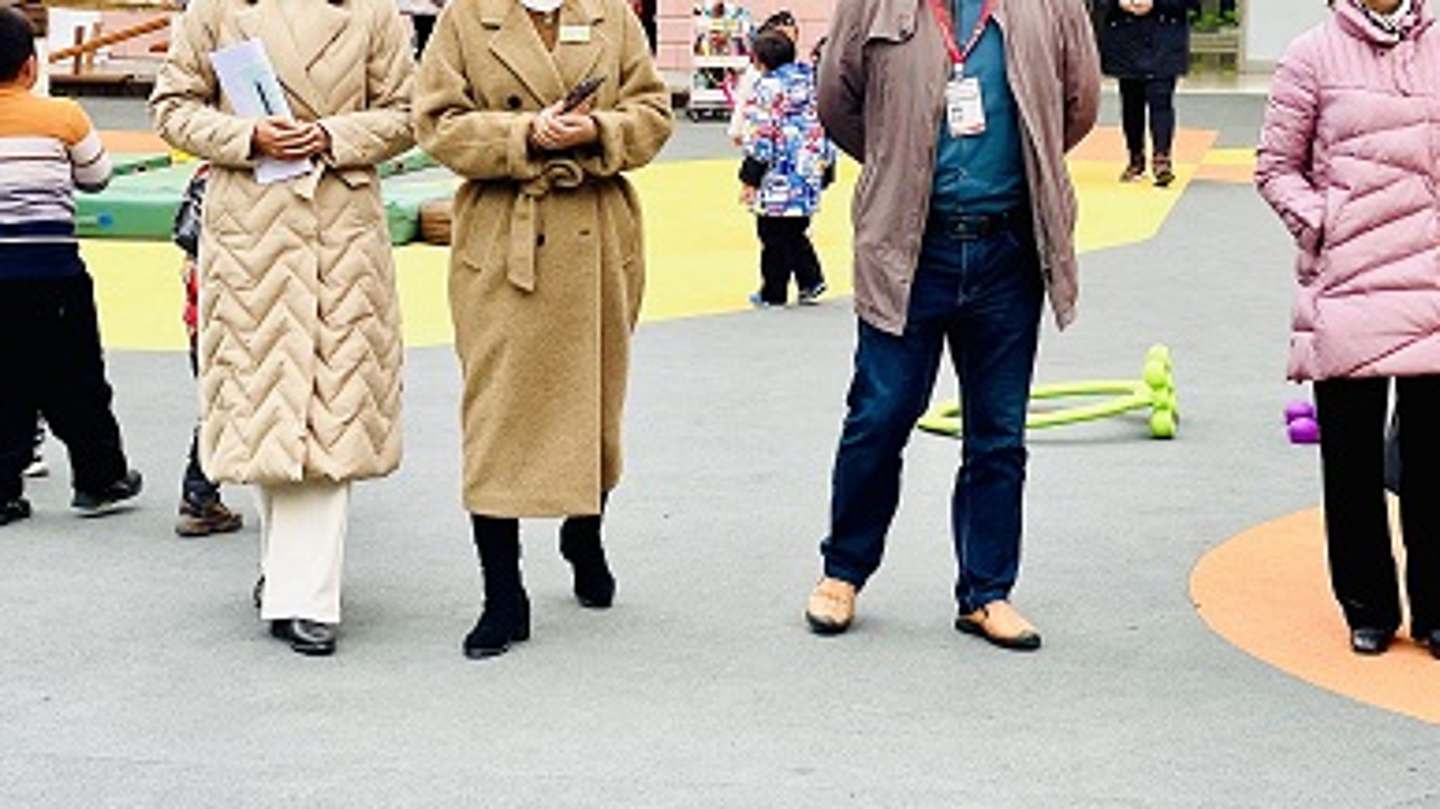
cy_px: 170
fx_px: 3474
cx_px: 802
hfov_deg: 23.4
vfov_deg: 13.2
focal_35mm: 91
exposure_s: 1/122
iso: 32
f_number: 2
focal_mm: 6
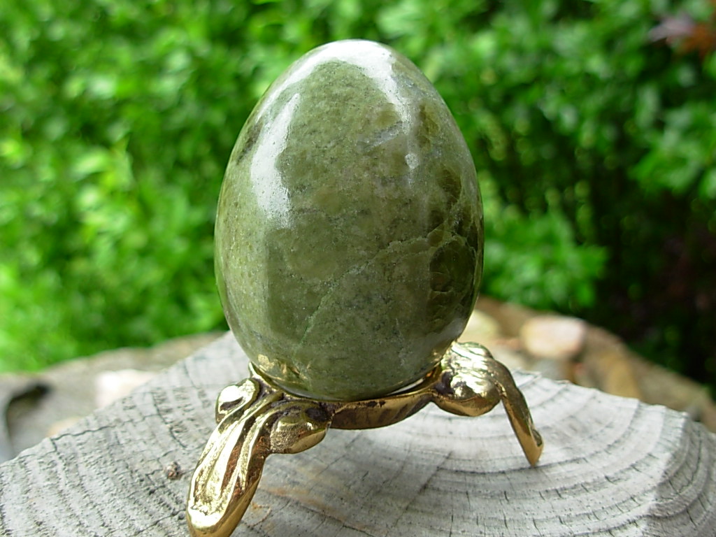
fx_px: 786
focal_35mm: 38
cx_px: 358
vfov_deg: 37.7
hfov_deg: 49.0
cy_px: 268
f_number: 2.9
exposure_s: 1/140
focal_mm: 6.3
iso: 50
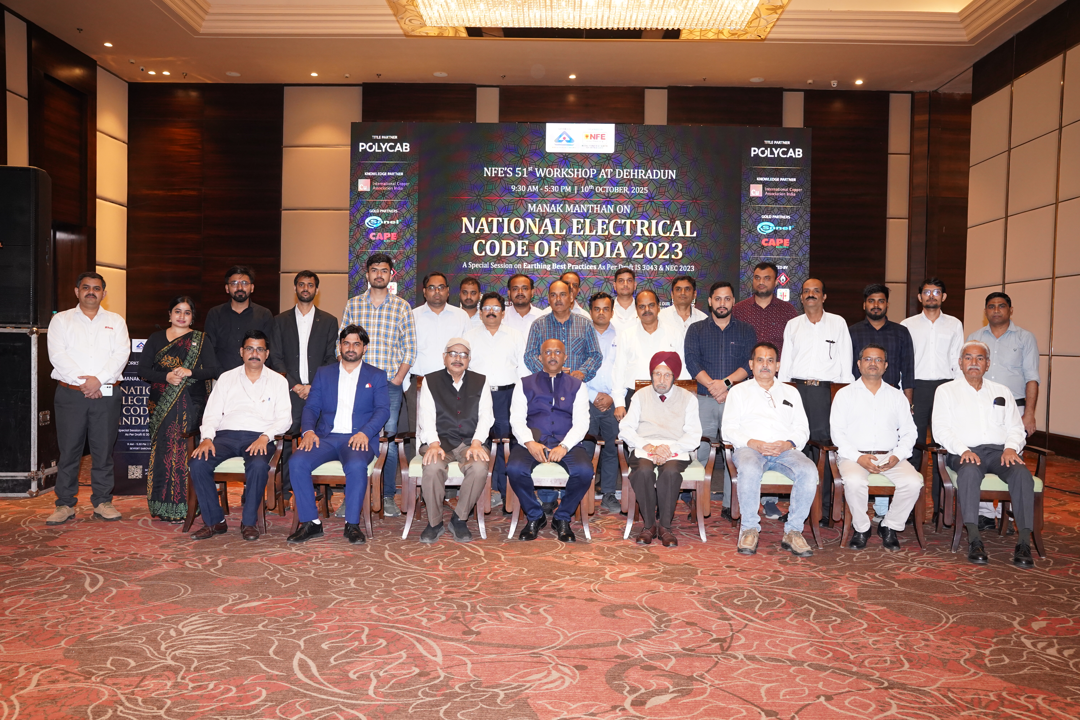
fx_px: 873
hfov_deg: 63.5
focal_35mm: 29
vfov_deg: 44.8
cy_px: 360
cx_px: 540
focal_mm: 29.1
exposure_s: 1/125
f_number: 5
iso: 2500
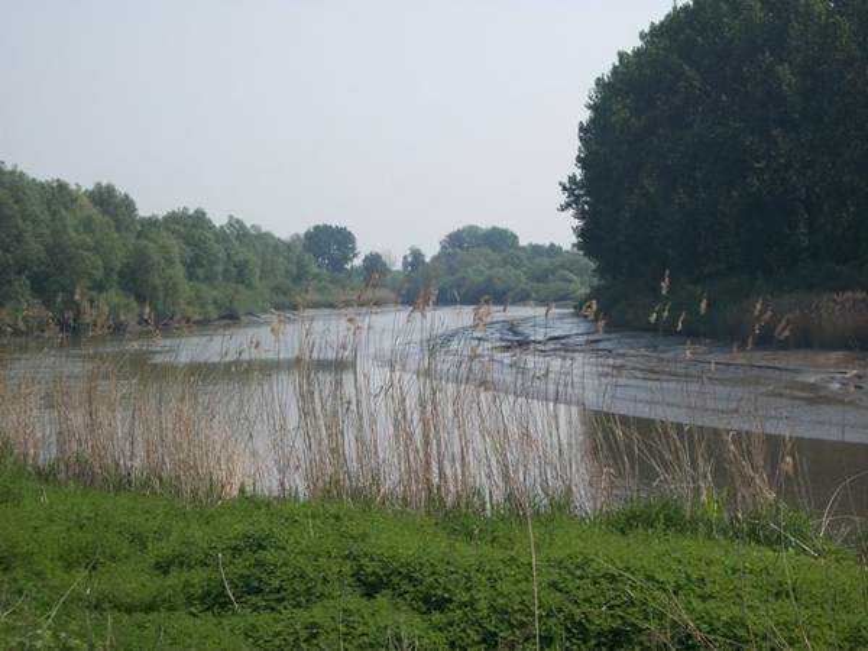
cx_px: 434
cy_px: 326
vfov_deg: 19.1
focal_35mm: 77
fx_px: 1931
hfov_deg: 25.3
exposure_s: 1/100
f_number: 14.1
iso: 80
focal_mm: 13.7
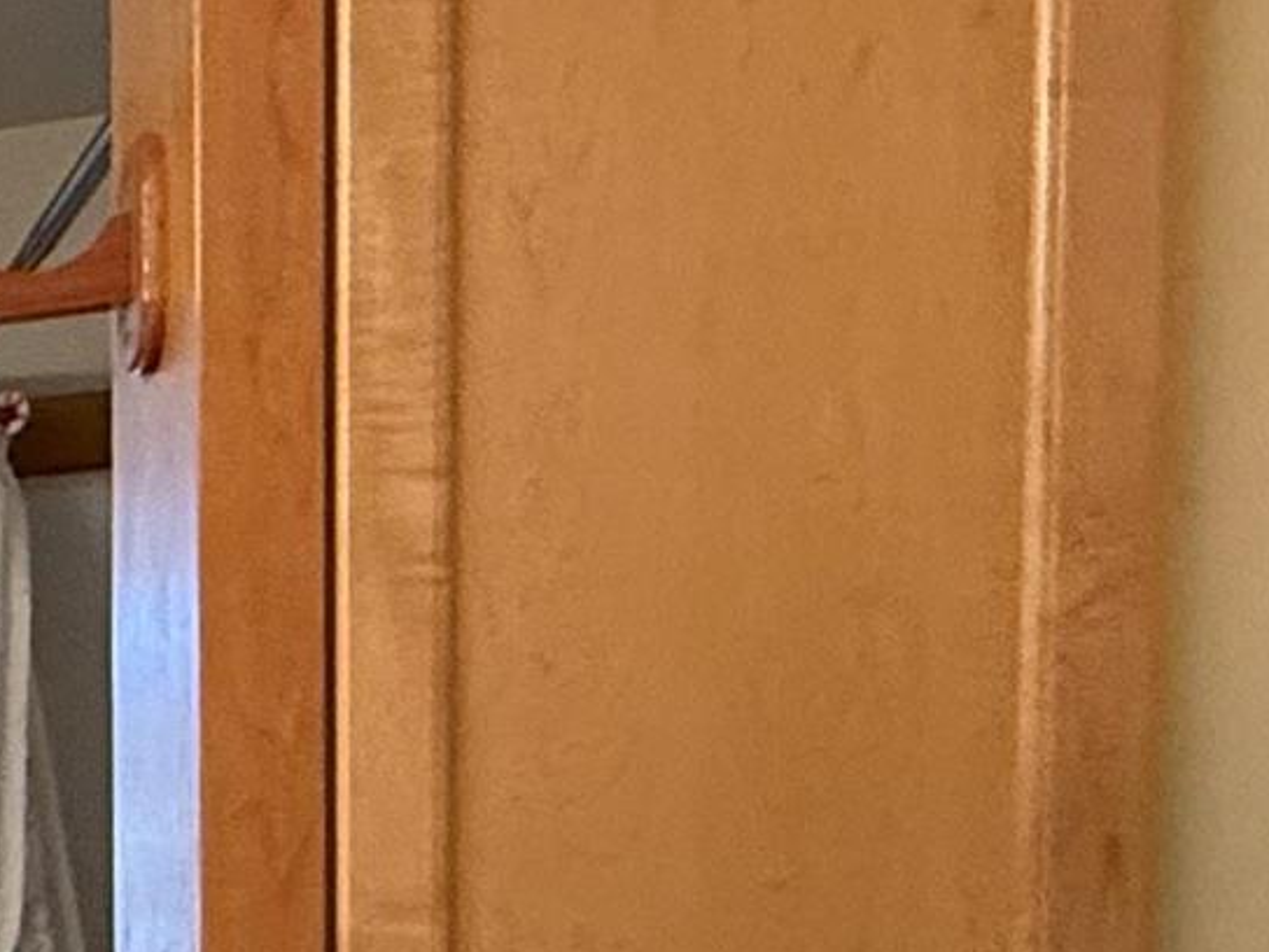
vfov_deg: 17.0
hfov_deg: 17.1
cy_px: 1412
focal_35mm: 79
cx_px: -1360
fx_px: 2896
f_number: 2.2
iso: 500
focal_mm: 2.22
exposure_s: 1/60
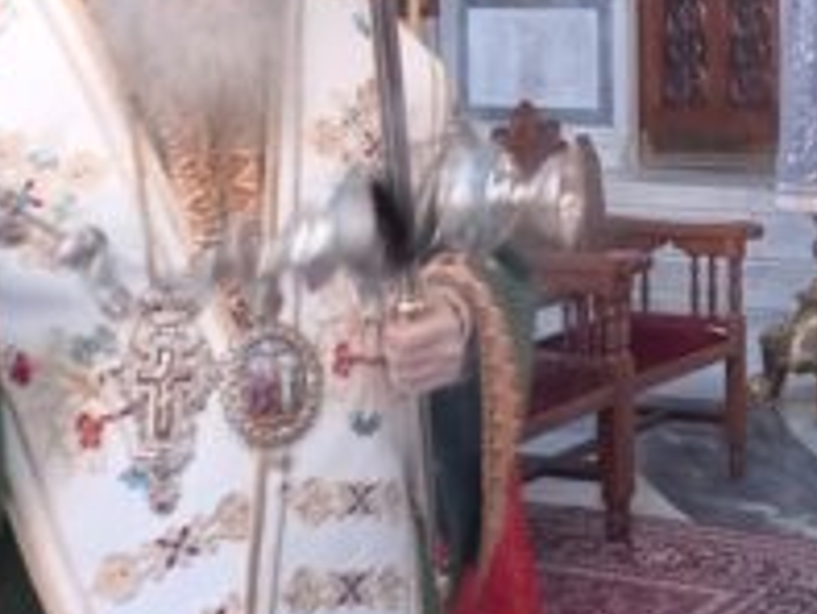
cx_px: 995
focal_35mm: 76
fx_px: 1795
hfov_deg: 23.3
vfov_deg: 18.9
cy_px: 17
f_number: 2
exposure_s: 1/25
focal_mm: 4.6
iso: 200
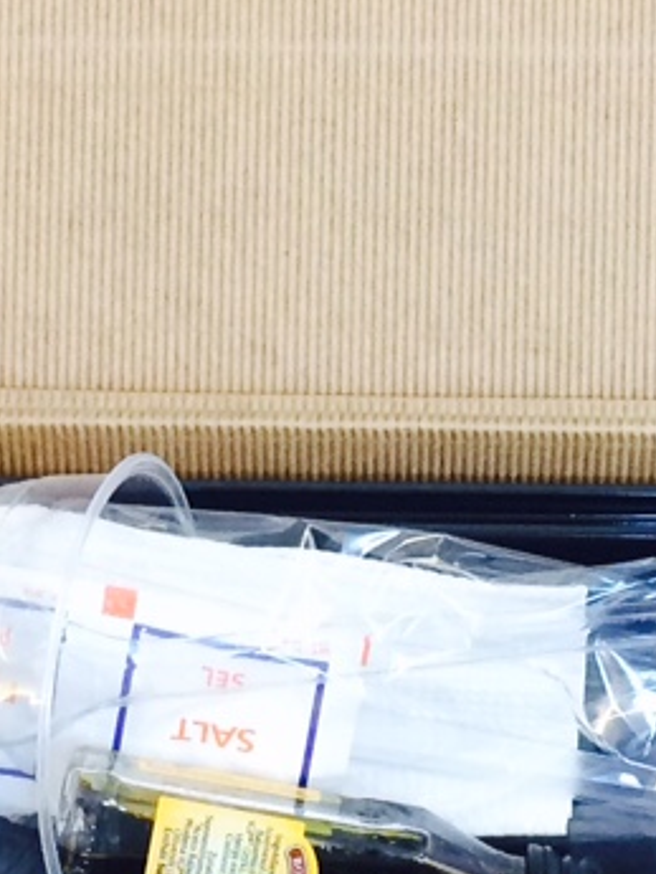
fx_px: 3460
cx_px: 291
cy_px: 345
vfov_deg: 14.4
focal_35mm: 137
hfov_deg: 10.8
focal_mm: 4.15
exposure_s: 1/33
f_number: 2.2
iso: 125
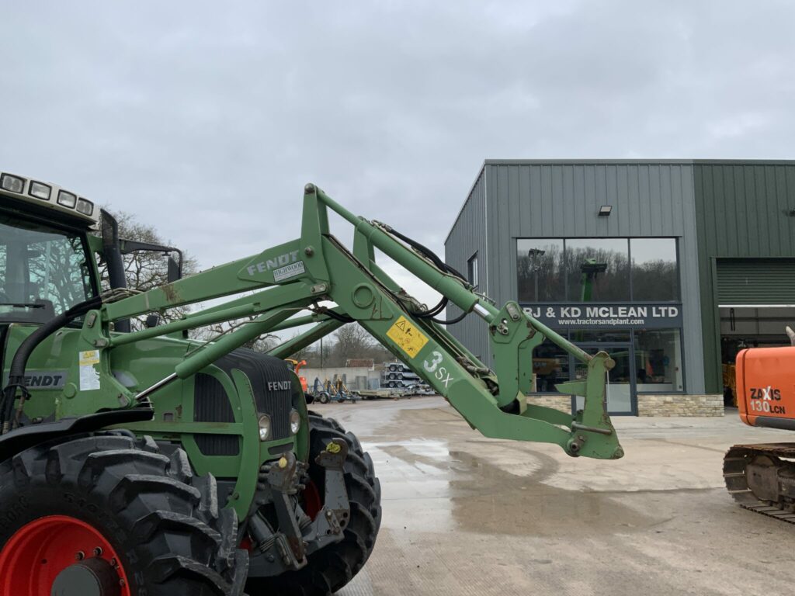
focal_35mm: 29
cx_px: 398
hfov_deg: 61.7
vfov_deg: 48.2
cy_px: 298
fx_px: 666
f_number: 1.8
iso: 16
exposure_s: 1/454
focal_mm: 3
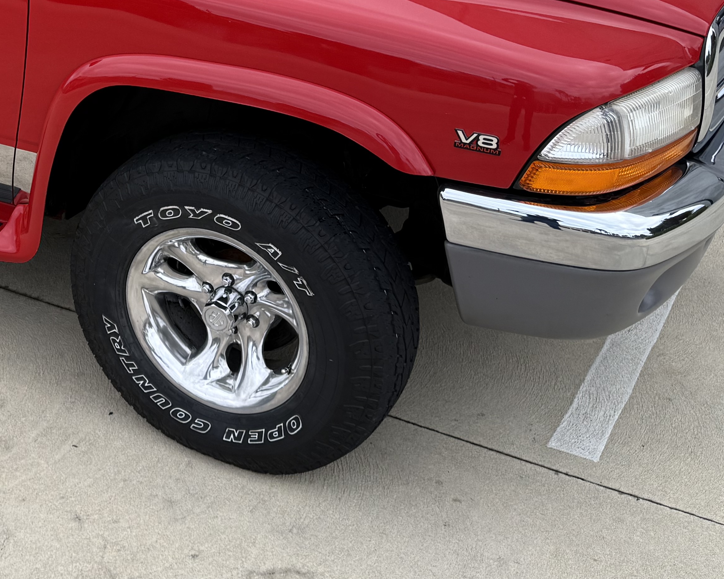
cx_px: 10
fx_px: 1243
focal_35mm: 58
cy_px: 63
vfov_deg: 25.5
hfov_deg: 30.3
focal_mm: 6.76
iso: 80
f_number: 1.78
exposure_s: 1/689
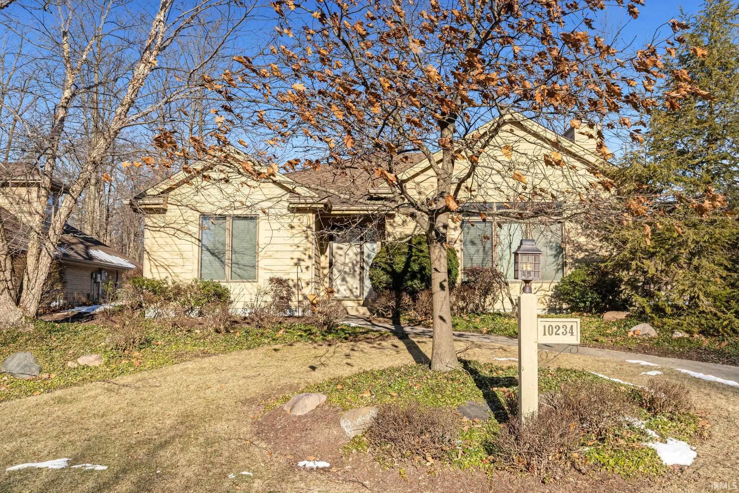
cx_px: 370
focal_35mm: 30
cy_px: 246
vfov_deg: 43.6
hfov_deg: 61.9
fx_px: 616
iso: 800
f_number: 5
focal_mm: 20
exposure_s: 1/4000
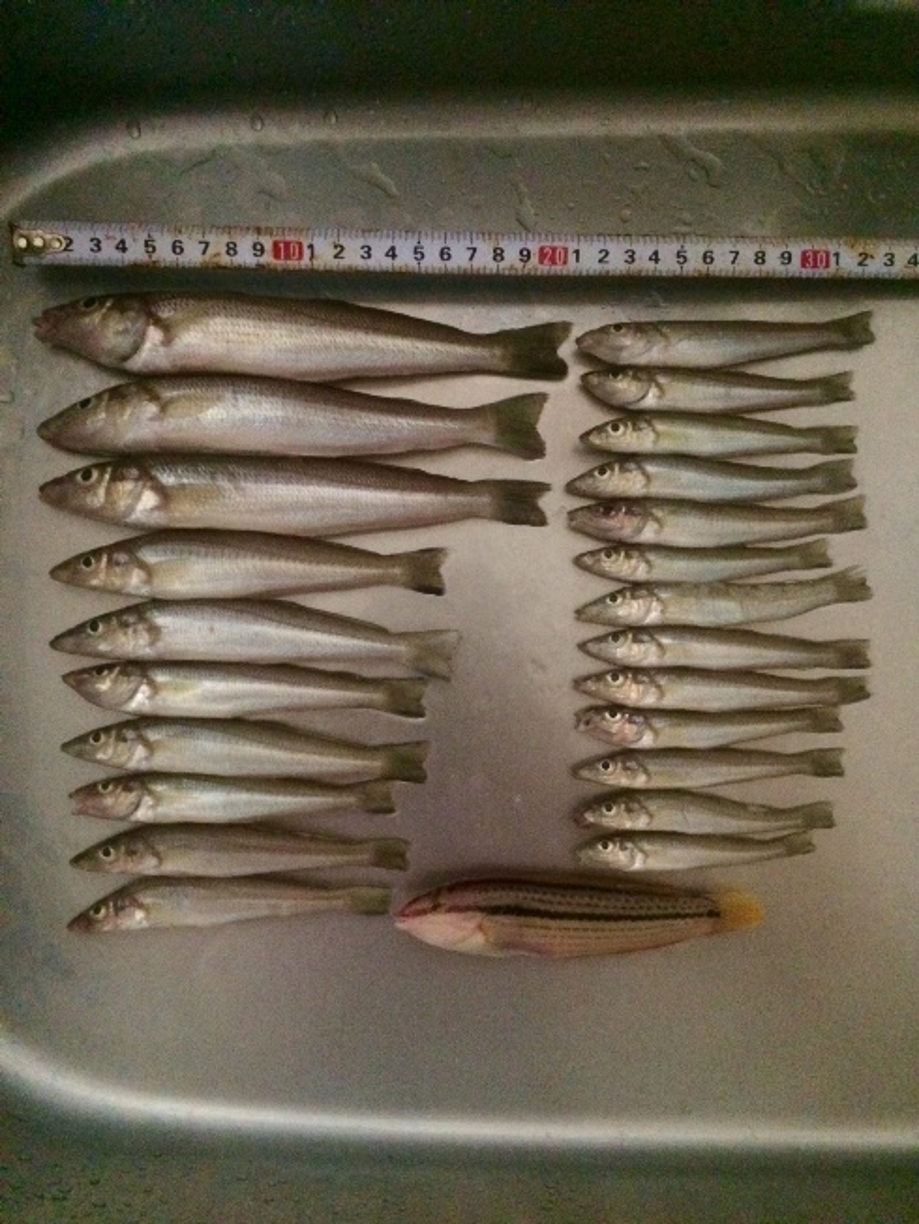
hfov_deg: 48.2
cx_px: 460
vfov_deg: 61.7
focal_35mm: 29
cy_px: 612
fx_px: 1026
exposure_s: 1/15
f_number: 2.2
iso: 500
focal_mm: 4.15
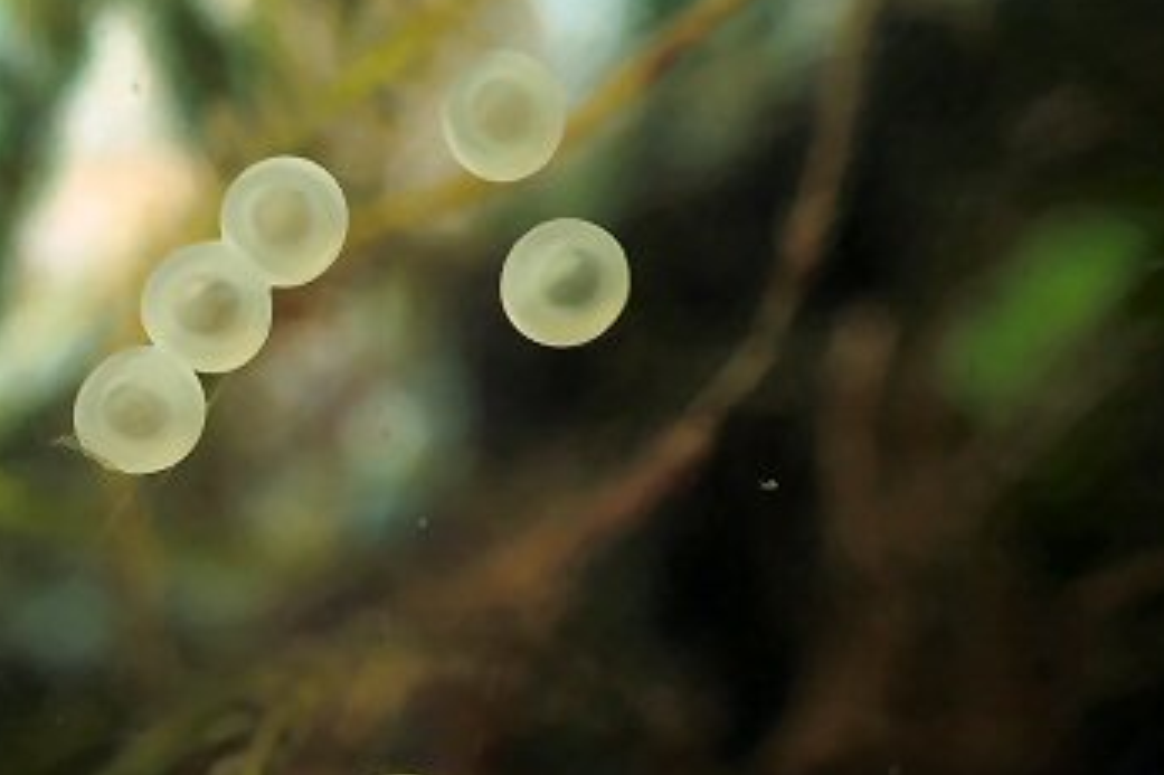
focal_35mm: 45
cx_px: 332
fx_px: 1454
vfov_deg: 29.7
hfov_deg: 42.6
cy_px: 498
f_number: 6.3
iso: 100
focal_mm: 5.5
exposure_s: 1/30
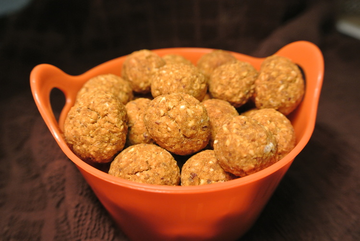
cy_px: 120
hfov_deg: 61.9
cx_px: 180
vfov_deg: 43.7
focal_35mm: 30
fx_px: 300
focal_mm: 11.4
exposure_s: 1/125
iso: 450
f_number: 3.5
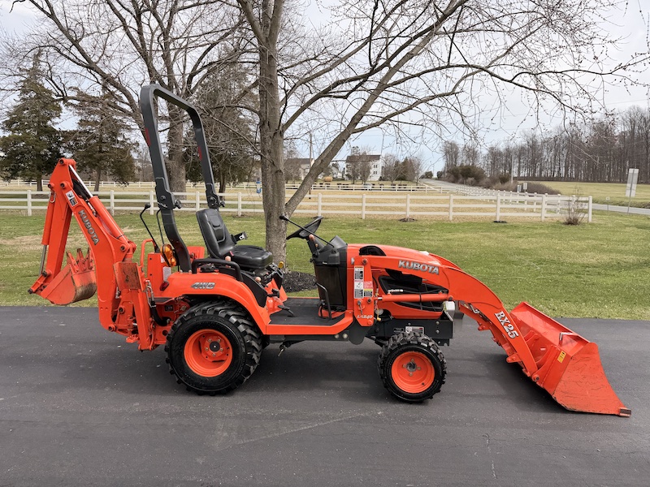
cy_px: 244
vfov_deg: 56.8
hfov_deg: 71.6
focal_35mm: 24
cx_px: 325
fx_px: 451
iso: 80
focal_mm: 6.76
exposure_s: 1/3145
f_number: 1.78
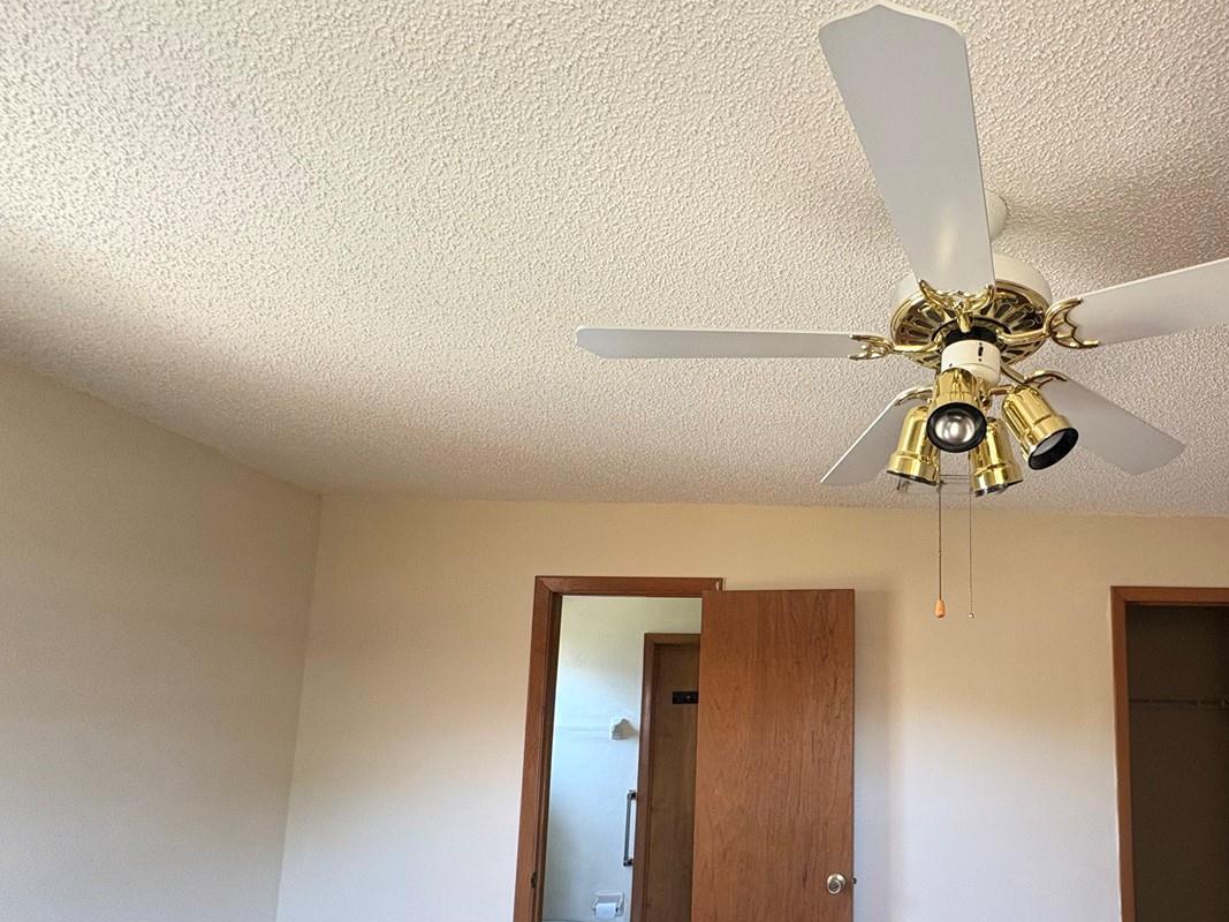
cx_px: 903
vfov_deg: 61.7
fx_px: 745
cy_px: 621
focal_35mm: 21
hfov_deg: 74.1
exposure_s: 1/60
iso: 320
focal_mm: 2.22
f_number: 2.2
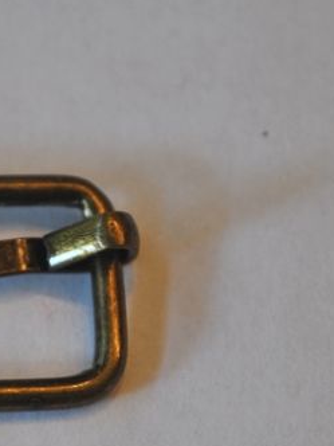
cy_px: 307
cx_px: -56
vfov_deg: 10.3
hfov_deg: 7.7
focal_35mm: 191
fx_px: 2459
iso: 450
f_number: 5.6
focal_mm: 55
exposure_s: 1/60
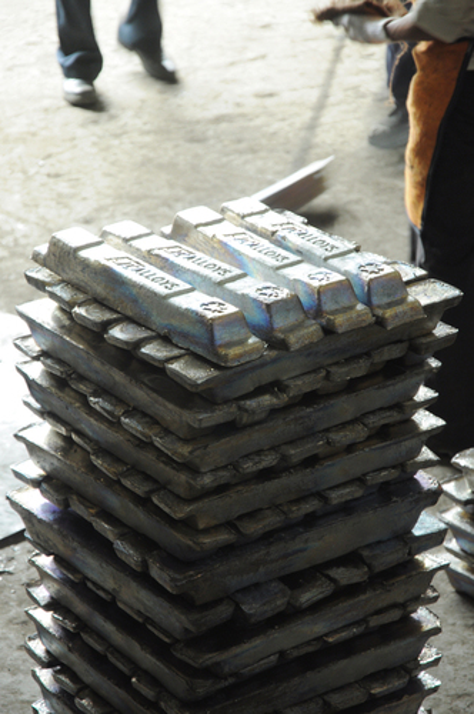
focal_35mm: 120
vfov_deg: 17.1
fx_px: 2376
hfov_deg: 11.4
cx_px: 237
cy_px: 357
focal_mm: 80
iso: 400
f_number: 5.6
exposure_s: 1/8
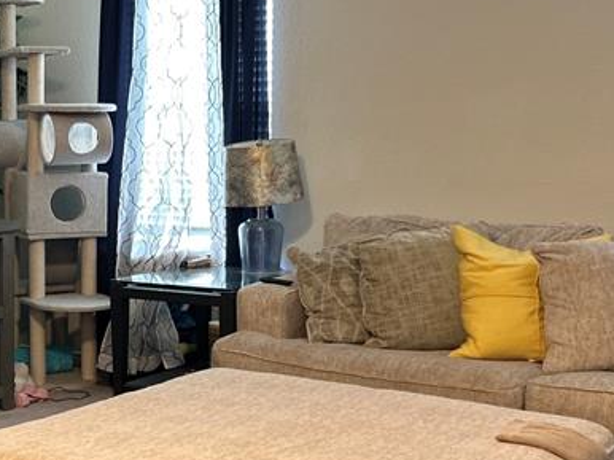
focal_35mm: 69
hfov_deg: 27.2
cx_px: 68
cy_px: 255
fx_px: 1223
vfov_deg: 21.3
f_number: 1.5
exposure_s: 1/60
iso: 250
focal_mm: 5.7
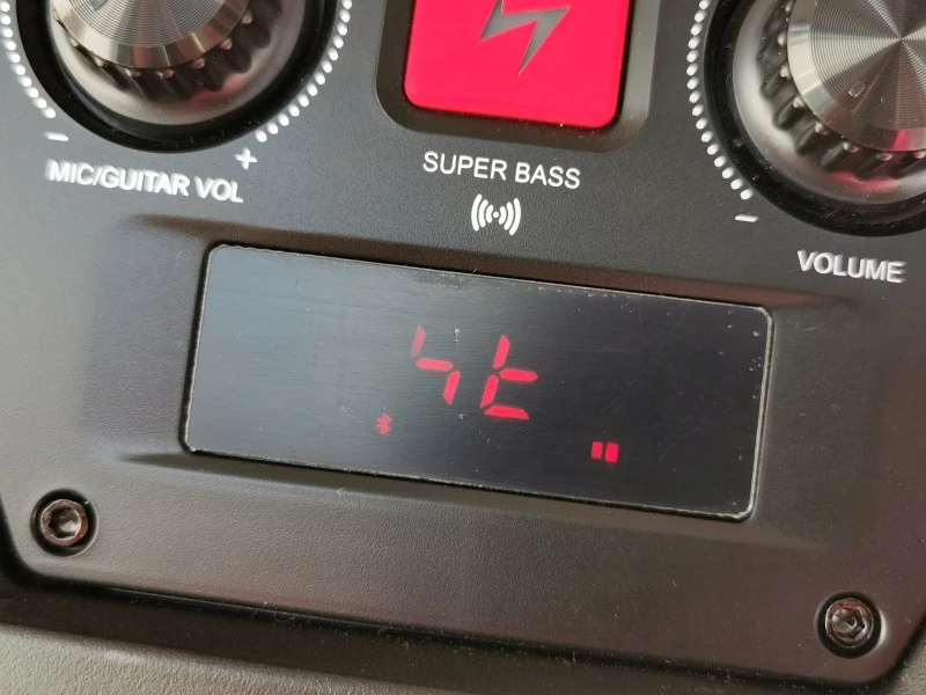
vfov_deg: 36.0
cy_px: 348
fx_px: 1070
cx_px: 463
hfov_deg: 46.8
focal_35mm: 40
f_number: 1.6
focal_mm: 5.56
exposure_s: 1/138
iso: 50
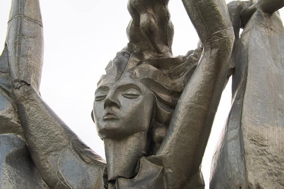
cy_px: 94
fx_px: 2185
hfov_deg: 7.4
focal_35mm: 277
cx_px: 142
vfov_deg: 5.0
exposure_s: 1/200
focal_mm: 101.58
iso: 125
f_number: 8
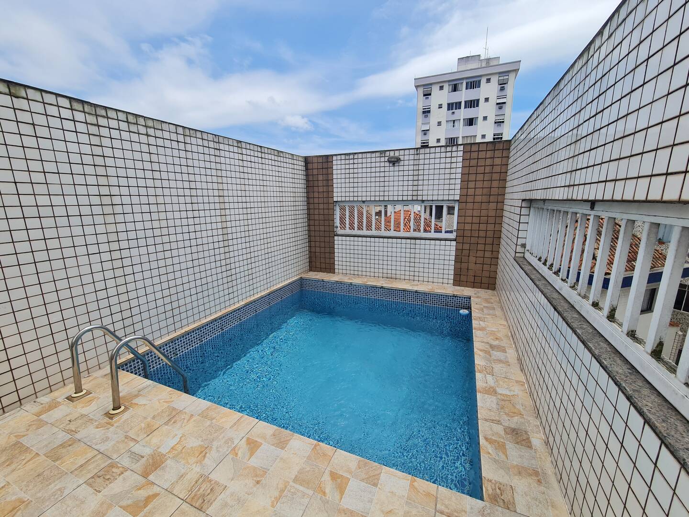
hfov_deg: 106.2
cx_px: 344
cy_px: 258
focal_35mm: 13
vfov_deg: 89.9
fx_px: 259
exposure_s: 1/1984
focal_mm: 2.2
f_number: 2.2
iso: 50
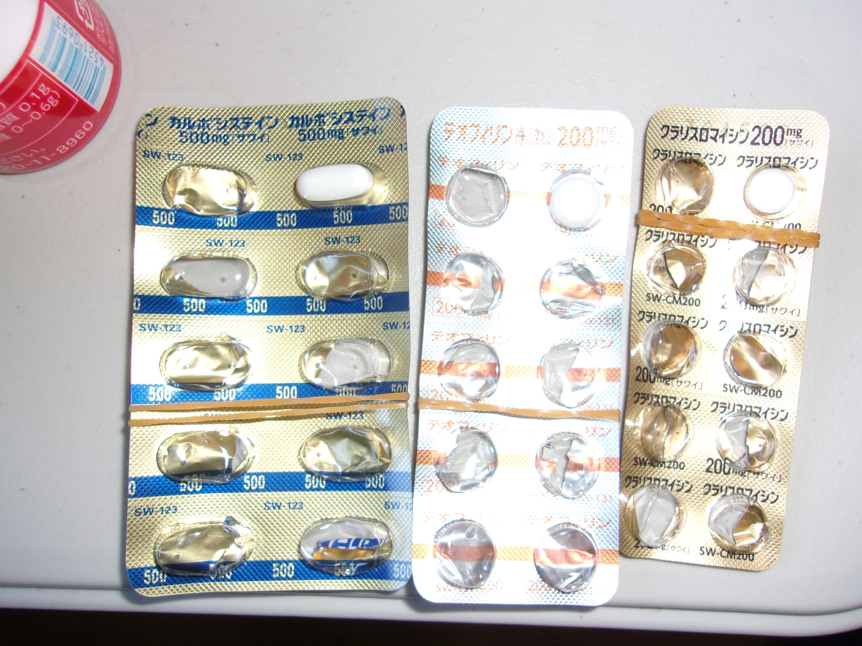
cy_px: 337
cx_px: 472
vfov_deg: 46.8
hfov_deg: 59.9
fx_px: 747
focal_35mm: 30
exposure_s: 1/34
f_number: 3
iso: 80
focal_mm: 4.9
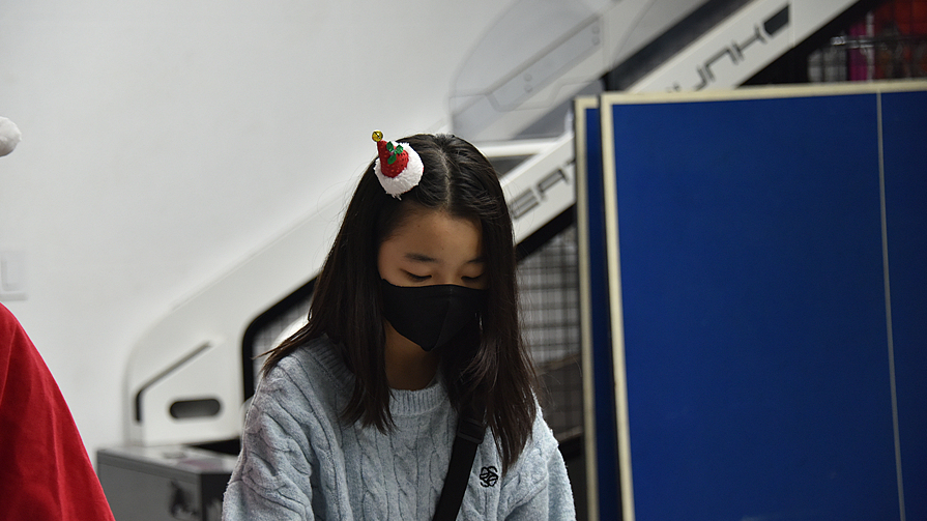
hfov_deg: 18.2
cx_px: 462
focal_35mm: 118
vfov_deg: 10.3
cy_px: 280
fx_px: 2900
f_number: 5.3
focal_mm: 112
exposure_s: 1/125
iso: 1400
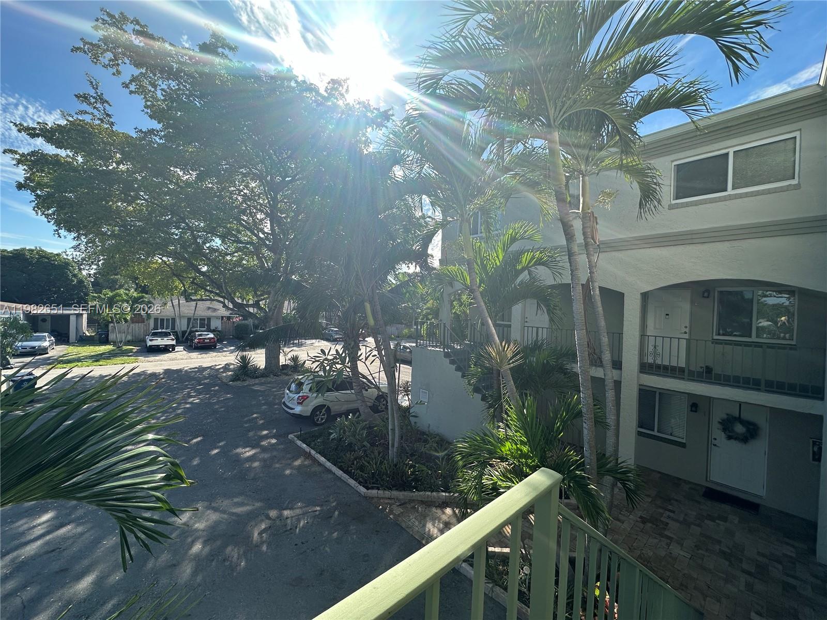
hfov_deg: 102.1
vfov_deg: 85.7
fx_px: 334
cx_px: 414
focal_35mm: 14
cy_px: 310
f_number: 2.2
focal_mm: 2.22
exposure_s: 1/1072
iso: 40
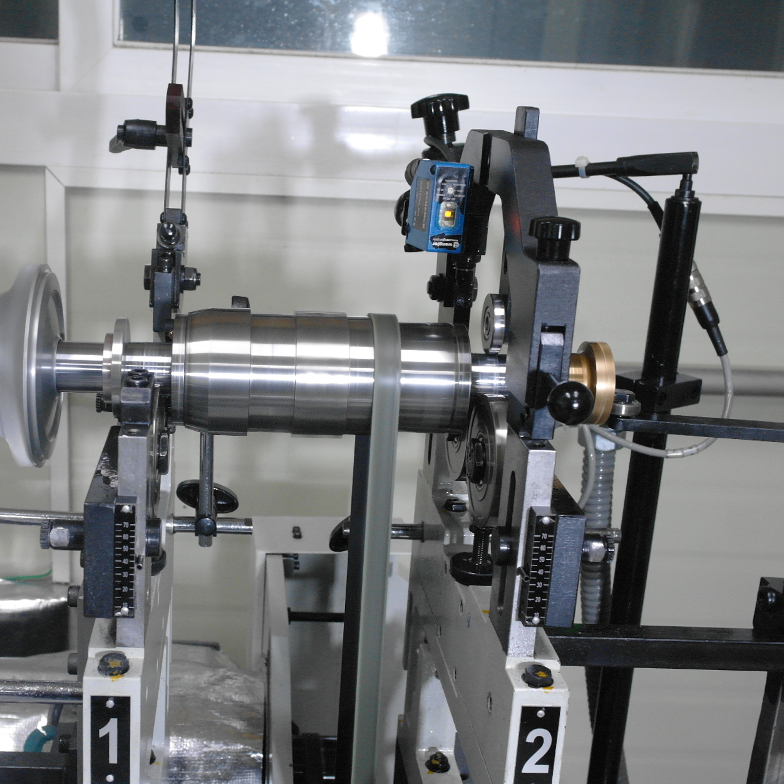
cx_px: 262
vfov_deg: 39.2
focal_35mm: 43
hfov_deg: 38.7
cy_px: 391
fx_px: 1102
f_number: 6.3
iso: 800
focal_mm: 22
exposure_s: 1/25
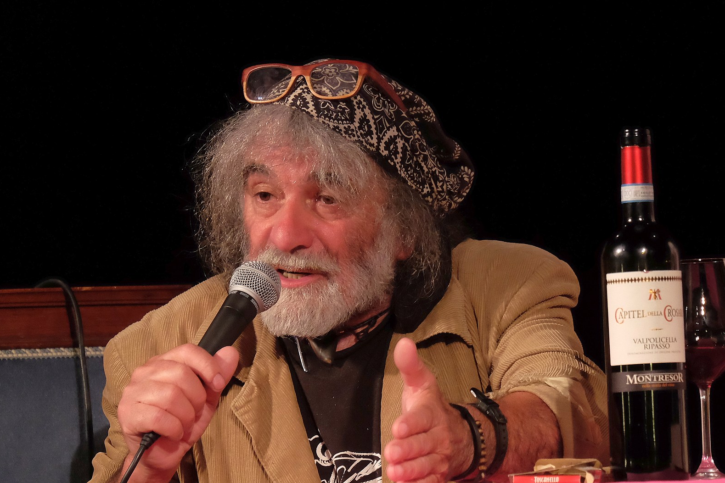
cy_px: 346
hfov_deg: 4.5
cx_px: 406
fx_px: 9184
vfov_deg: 3.0
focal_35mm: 456
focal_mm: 200
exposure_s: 1/70
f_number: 5.6
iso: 3200
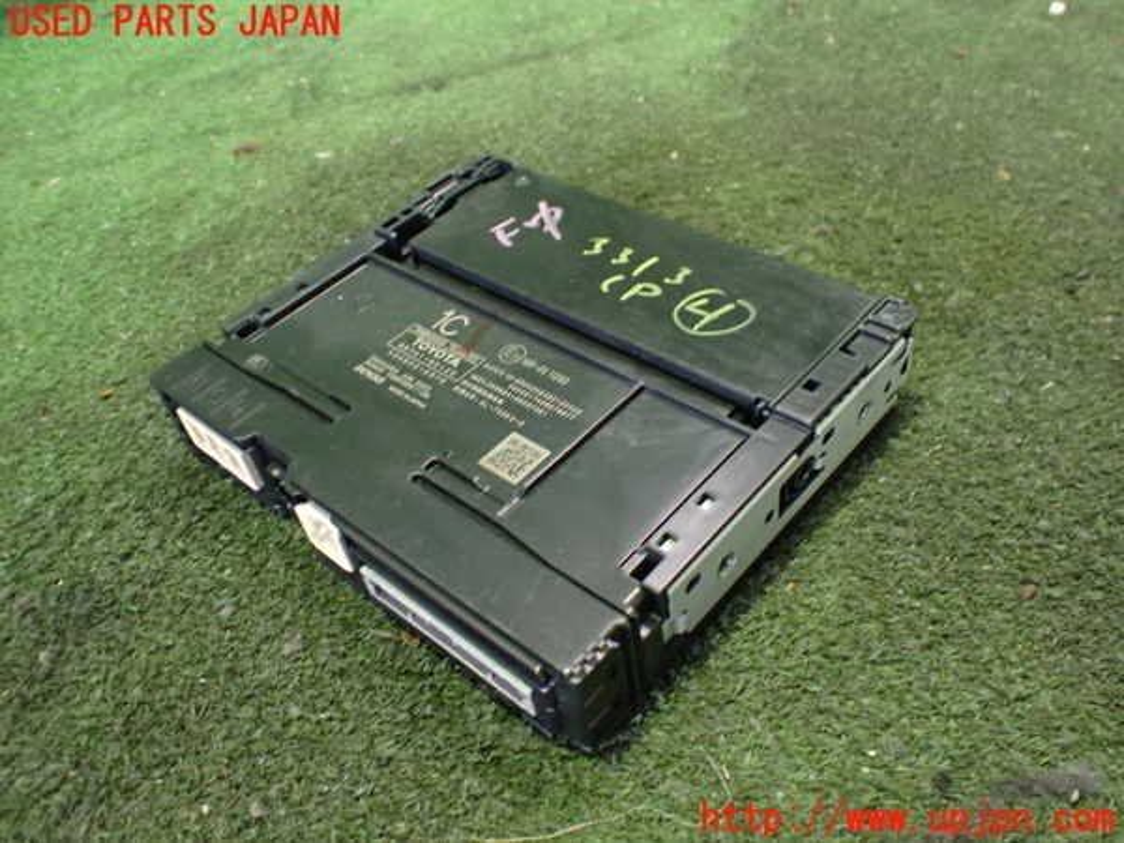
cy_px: 422
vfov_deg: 46.8
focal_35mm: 30
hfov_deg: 60.0
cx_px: 562
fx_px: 974
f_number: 2.3
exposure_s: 1/30
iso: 1000
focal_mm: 5.4
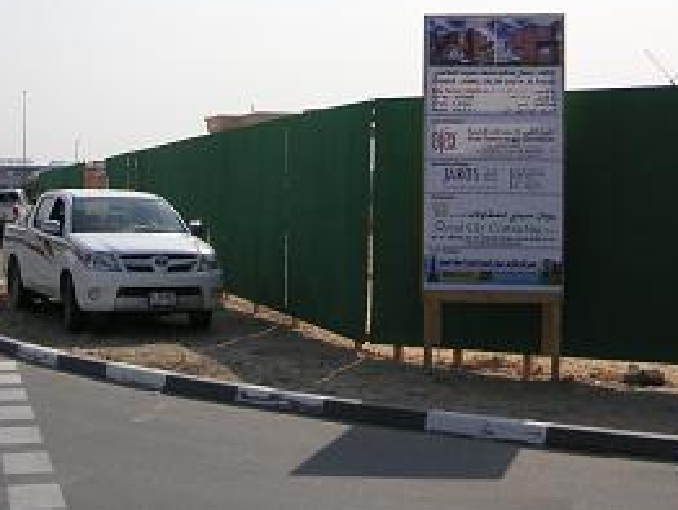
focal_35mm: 60
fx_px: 1176
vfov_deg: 24.2
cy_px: 131
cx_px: 270
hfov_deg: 32.1
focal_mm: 6.1
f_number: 6.7
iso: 50
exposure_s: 1/350
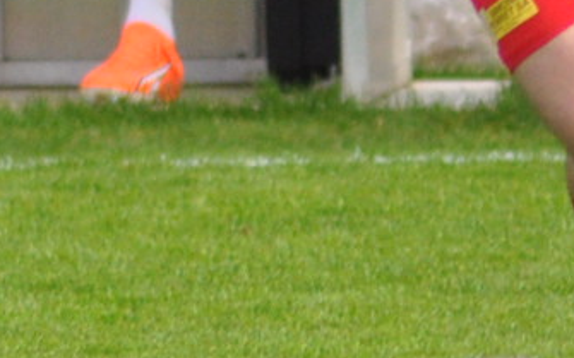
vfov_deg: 0.4
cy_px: -81
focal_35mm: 2932
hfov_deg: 0.7
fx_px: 45843
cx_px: 485
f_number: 5.6
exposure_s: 1/1000
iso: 720
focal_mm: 300
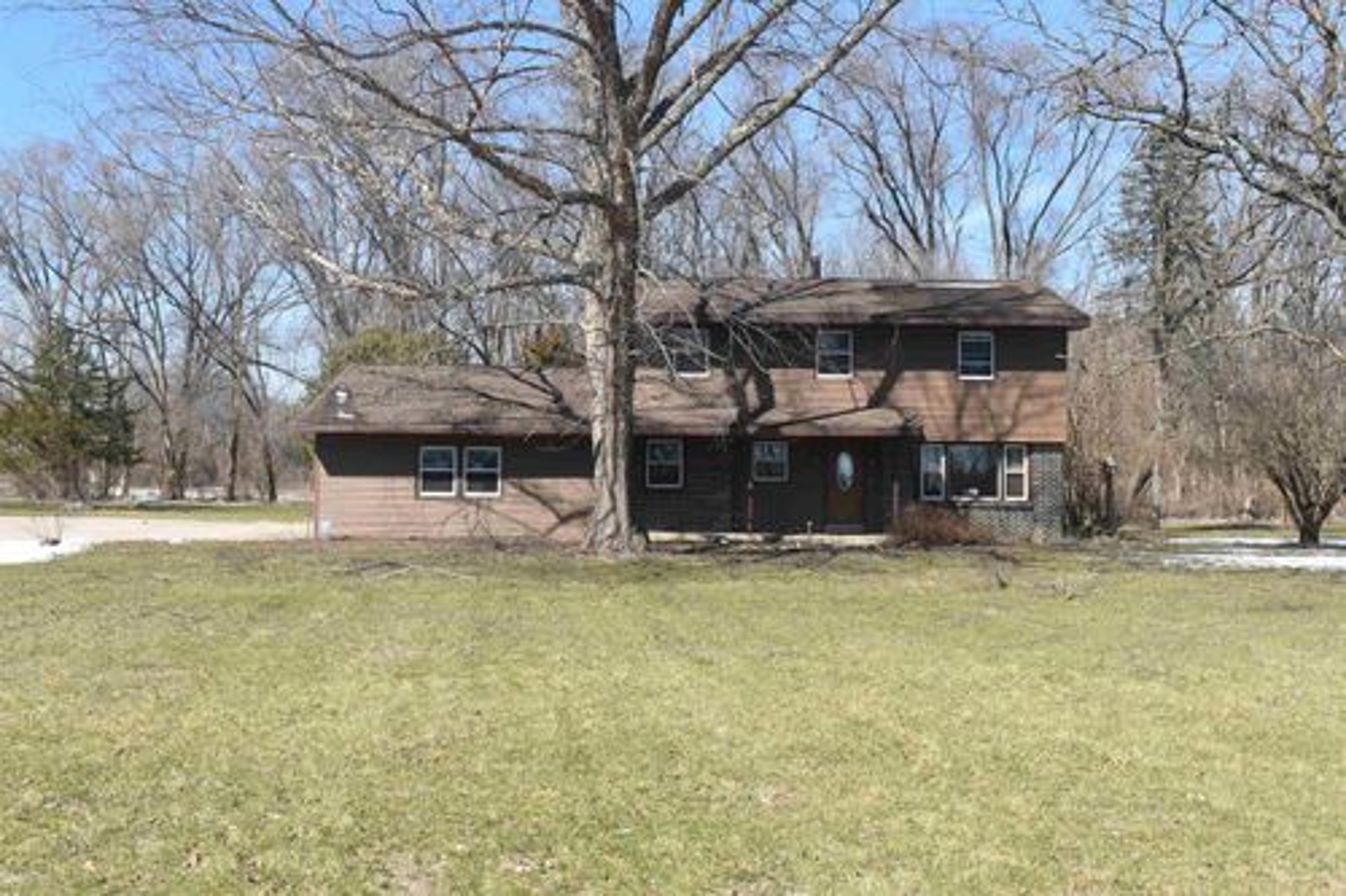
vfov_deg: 36.8
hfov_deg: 53.1
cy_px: 448
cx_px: 673
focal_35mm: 36
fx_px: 1345
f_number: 9
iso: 200
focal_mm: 24
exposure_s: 1/320
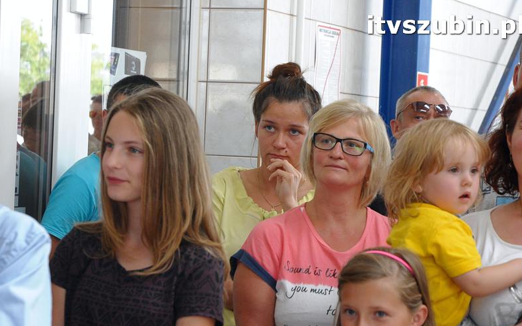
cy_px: 180
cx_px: 266
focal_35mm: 115
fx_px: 1636
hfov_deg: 18.1
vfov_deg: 11.4
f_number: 7.1
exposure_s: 1/125
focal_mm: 70
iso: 1600
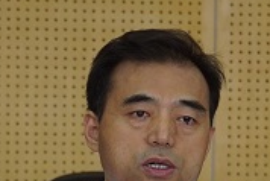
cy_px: 240
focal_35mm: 243
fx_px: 1824
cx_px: 124
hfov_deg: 8.5
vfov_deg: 5.6
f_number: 5.6
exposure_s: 1/160
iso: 1000
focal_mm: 52
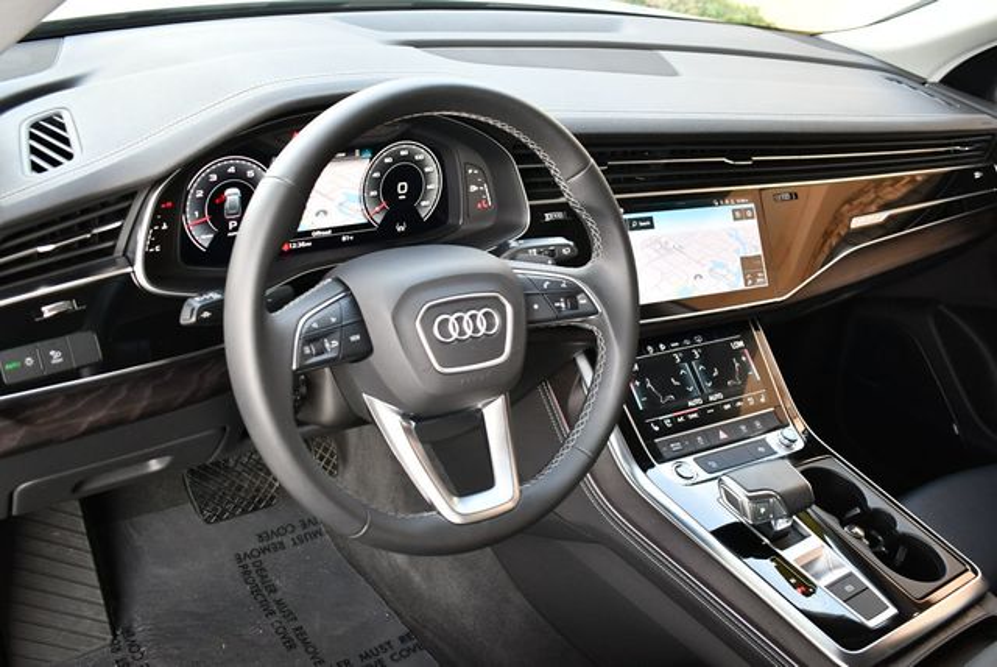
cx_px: 498
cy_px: 334
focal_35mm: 36
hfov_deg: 53.1
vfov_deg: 36.9
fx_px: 998
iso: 800
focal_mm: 18
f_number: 3.5
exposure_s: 1/160
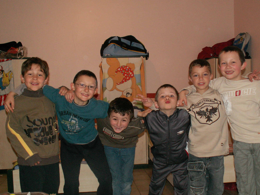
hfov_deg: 45.7
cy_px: 109
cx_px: 144
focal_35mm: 41
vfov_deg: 35.1
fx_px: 308
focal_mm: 5.86
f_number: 2.8
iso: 160
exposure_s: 1/40
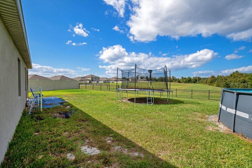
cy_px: 84
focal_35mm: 16
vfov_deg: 73.8
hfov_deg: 96.7
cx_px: 126
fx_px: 112
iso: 100
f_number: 10
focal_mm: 16
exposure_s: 1/200
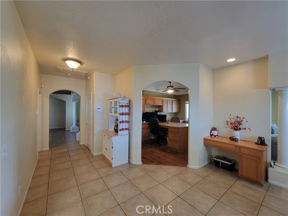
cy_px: 108
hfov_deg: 106.2
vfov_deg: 89.9
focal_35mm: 13
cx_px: 144
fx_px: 108
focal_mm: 2.2
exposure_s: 1/60
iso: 250
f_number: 2.2
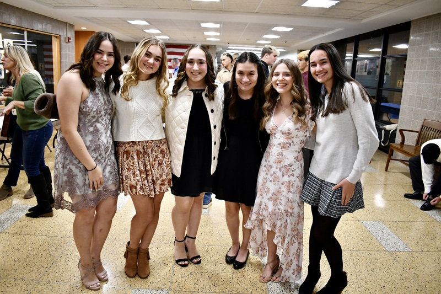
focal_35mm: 27
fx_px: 331
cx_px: 220
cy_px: 147
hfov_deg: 67.4
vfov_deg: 47.9
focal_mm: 18
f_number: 3.5
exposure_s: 1/125
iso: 2000
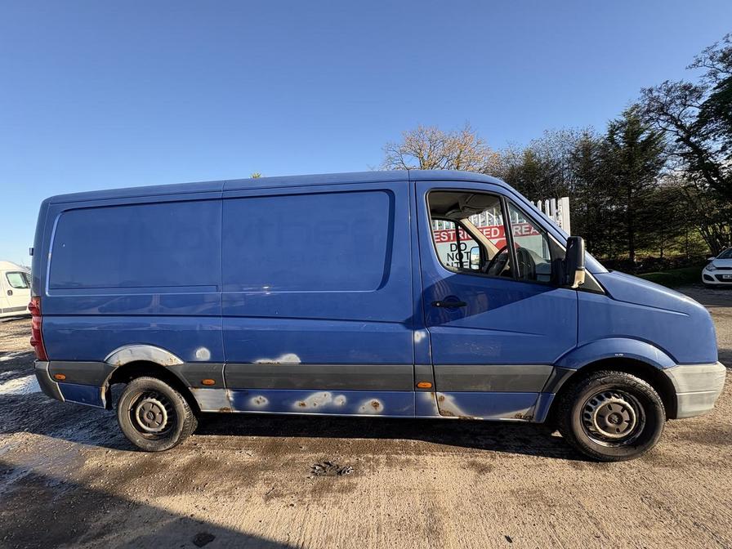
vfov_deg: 85.7
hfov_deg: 102.1
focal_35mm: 14
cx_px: 366
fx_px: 296
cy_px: 274
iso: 64
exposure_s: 1/453
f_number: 2.2
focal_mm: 2.22
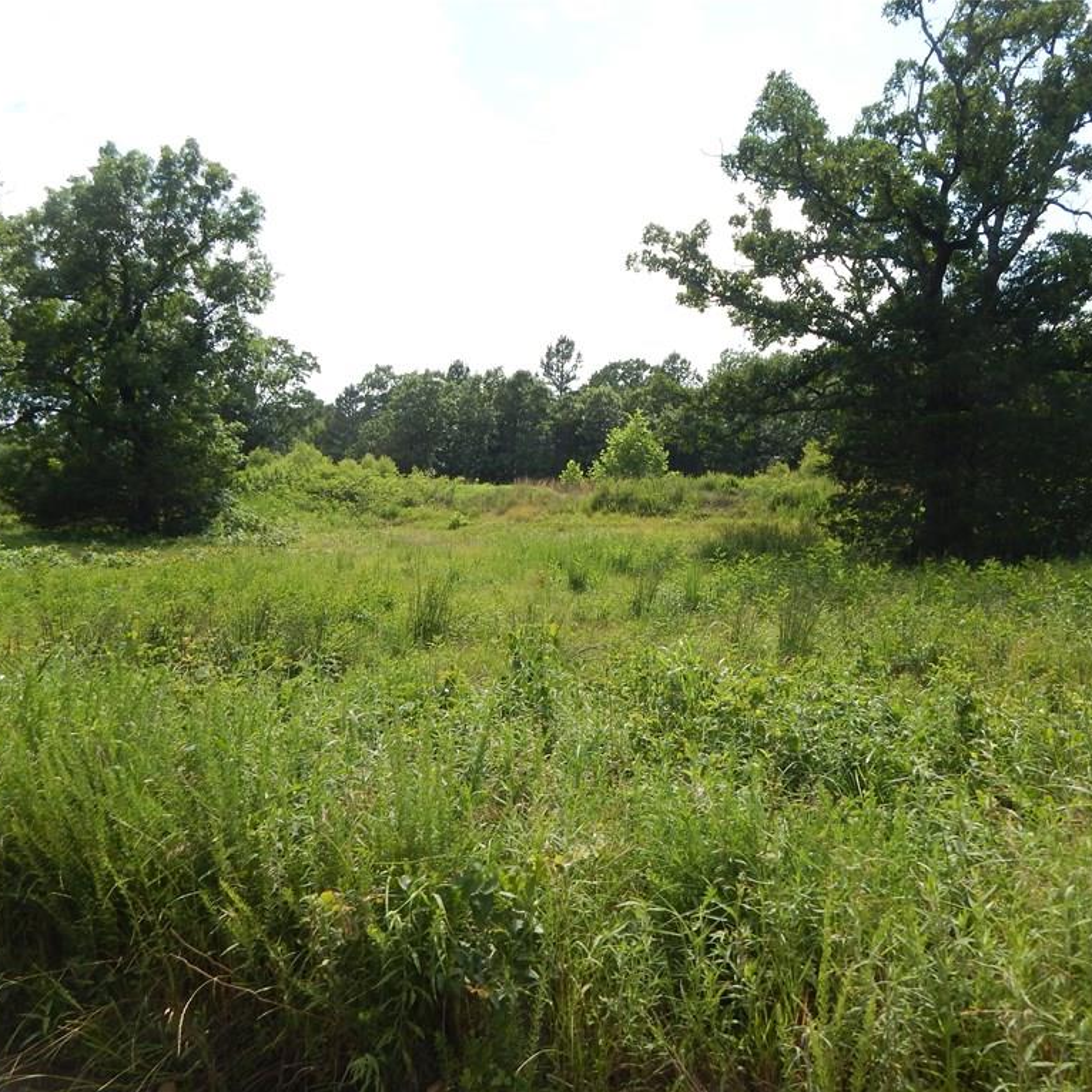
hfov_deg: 60.8
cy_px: 546
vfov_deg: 60.9
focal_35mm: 26
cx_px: 596
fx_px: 928
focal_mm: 4
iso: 125
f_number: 6
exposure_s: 1/400
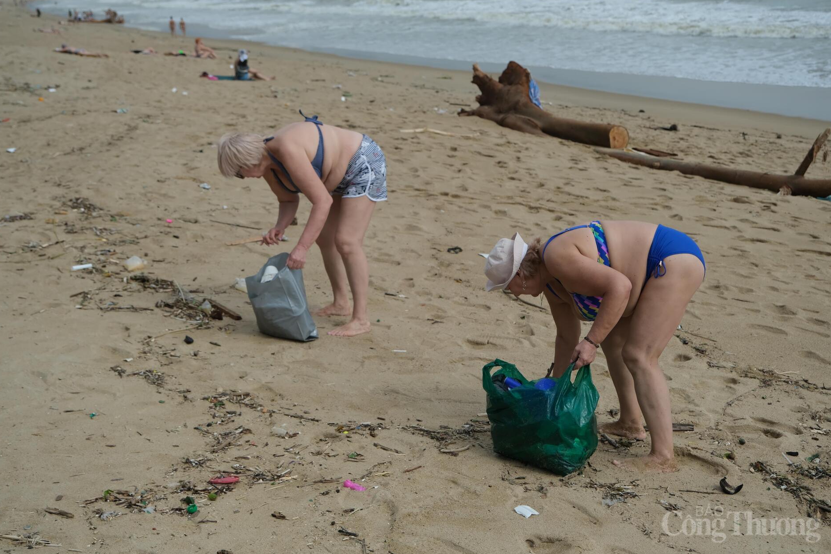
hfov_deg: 41.9
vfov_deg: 28.7
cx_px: 412
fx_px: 1085
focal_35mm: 47
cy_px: 273
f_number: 4
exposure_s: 1/1900
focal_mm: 30.8
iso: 160
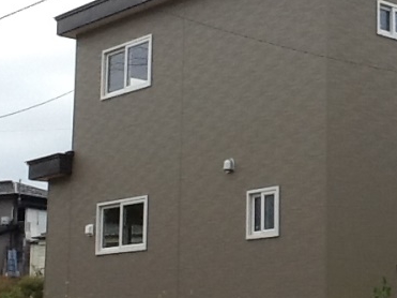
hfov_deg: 20.2
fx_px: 1089
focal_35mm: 95
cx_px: 362
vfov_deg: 15.6
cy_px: 162
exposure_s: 1/704
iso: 40
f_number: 2.4
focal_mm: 2
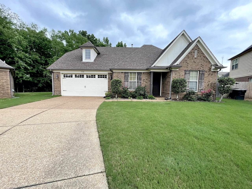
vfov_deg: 85.7
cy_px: 94
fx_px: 102
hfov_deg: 102.1
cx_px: 126
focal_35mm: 14
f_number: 2.4
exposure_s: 1/99
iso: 25
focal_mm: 1.54
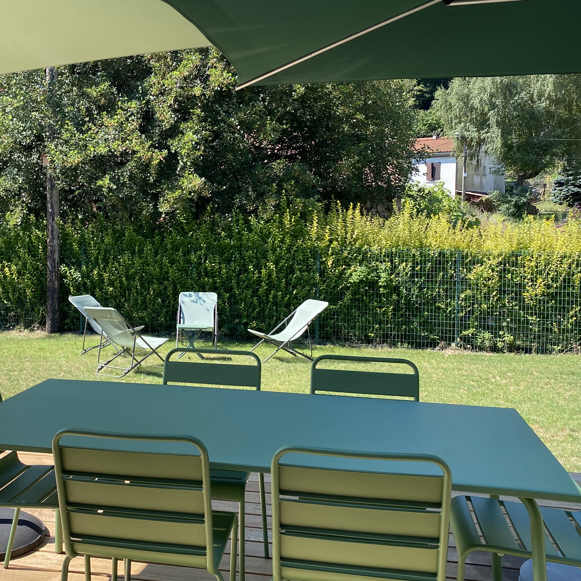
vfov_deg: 42.8
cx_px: 175
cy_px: 266
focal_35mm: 39
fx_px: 741
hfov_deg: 42.0
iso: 32
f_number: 1.8
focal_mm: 4.25
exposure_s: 1/782
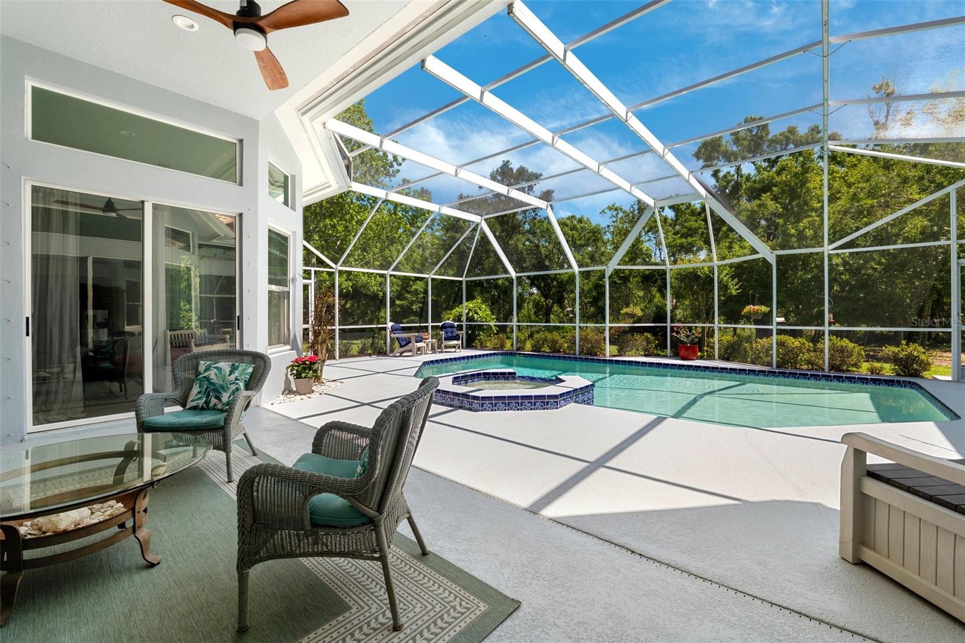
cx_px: 482
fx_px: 375
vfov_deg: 81.2
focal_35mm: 14
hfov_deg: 104.3
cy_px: 322
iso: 100
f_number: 8
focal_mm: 14
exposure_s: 1/50
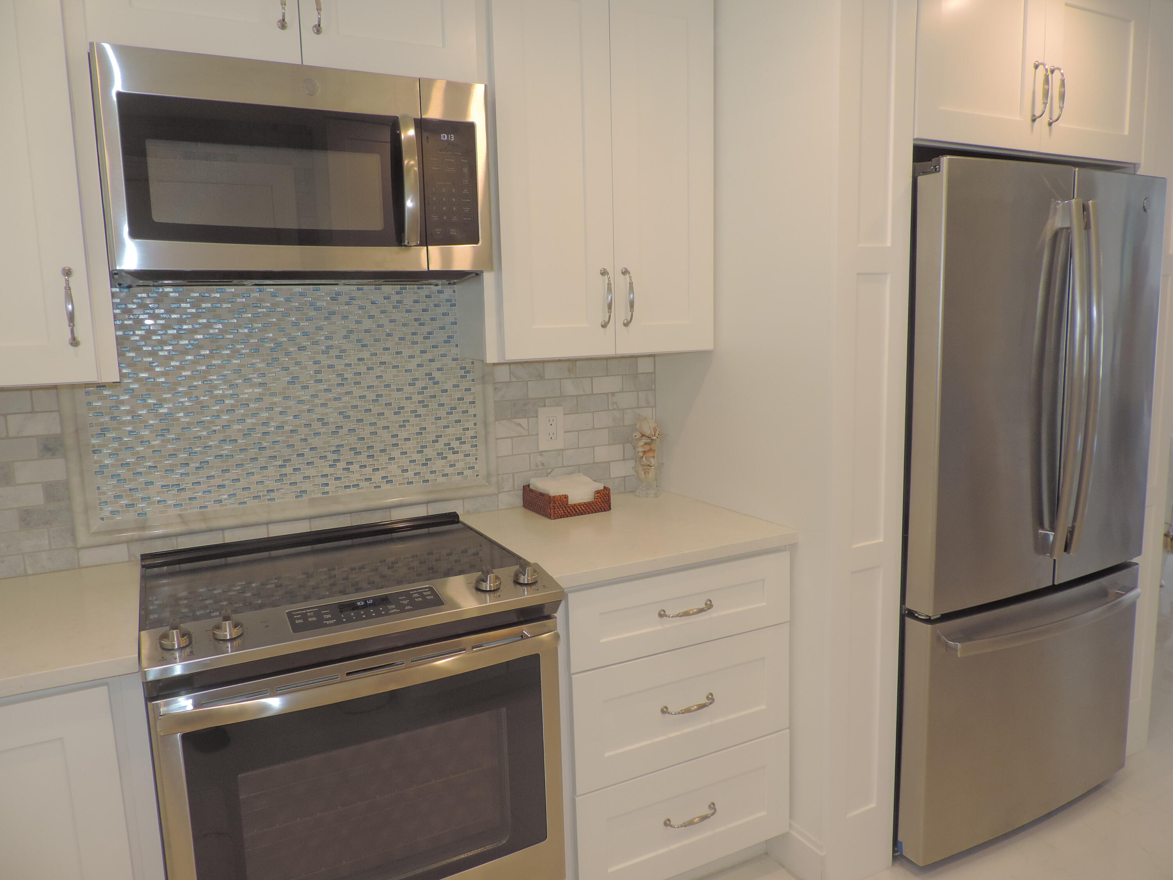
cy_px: 440
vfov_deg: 56.8
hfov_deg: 71.6
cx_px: 586
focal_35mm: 24
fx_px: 813
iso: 125
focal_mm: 4.3
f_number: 3
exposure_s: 1/40
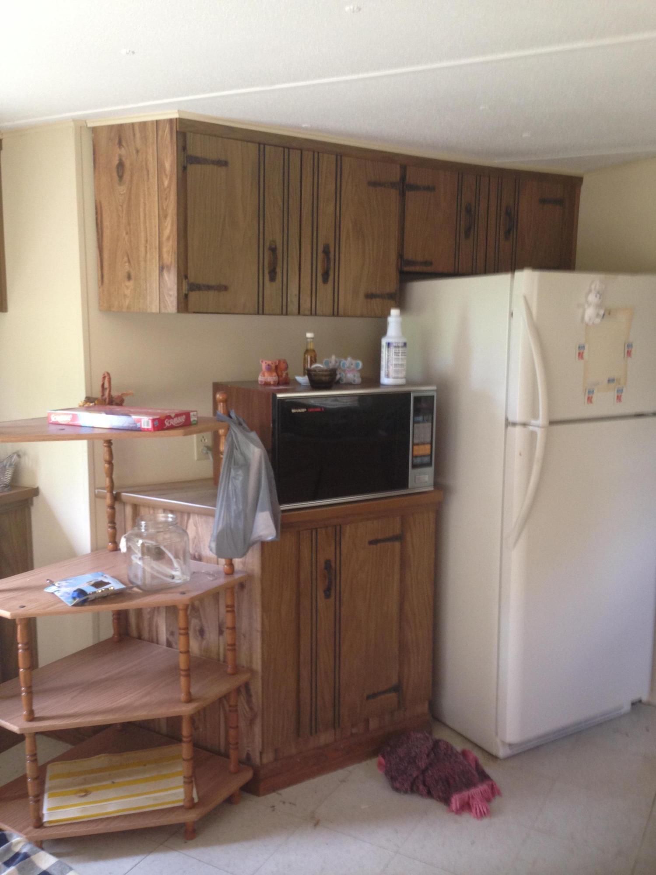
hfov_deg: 42.9
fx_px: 834
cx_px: 328
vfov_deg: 55.4
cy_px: 438
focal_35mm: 33
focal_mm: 4.12
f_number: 2.4
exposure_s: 1/20
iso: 100
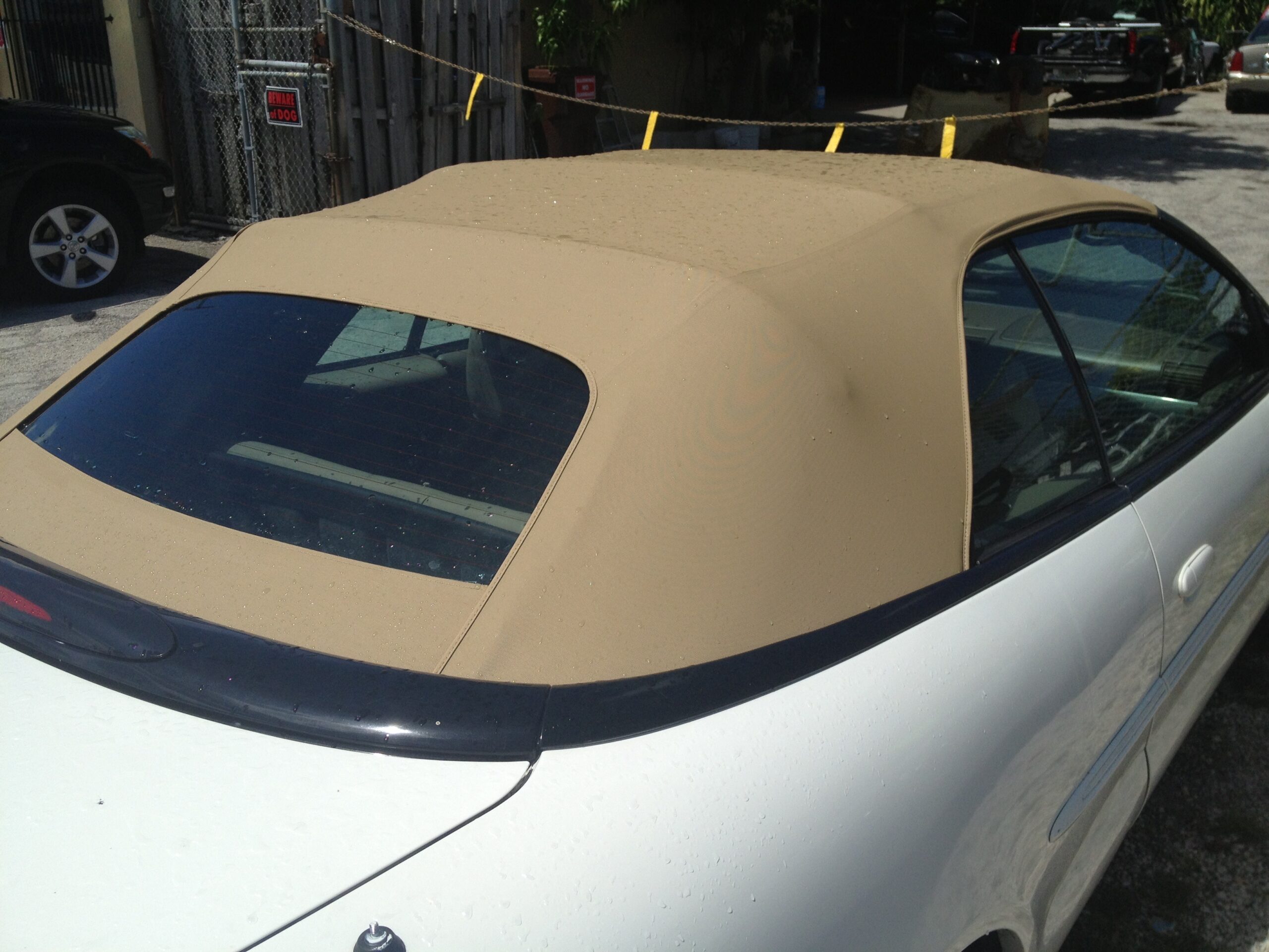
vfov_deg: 40.7
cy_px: 476
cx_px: 634
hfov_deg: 52.6
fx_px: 1283
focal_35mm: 35
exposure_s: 1/3067
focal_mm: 4.28
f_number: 2.4
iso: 50
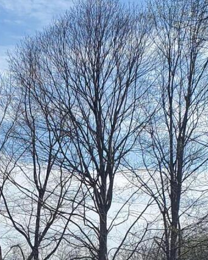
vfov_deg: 15.9
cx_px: 10
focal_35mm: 119
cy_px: 258
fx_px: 917
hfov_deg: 12.8
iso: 50
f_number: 2.4
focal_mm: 4.3
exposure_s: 1/2010
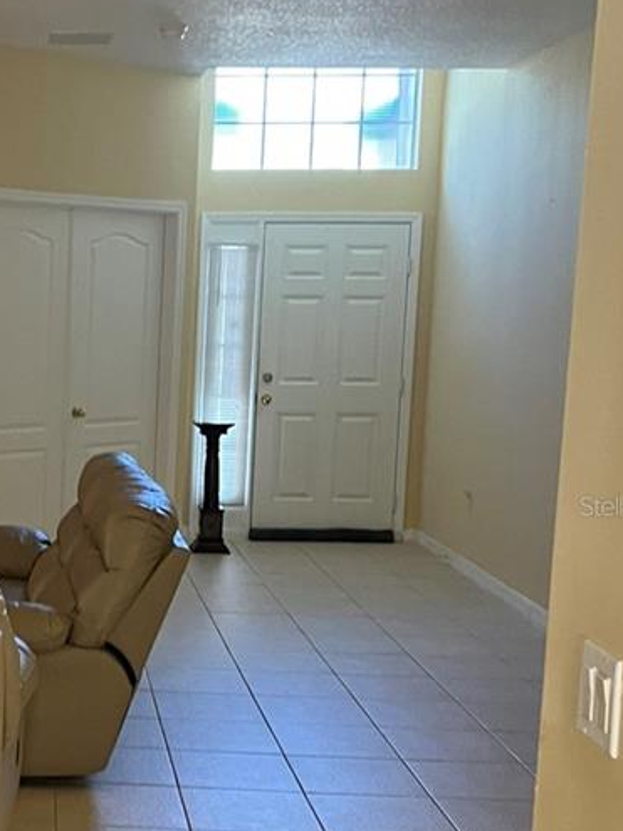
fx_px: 1512
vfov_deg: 30.6
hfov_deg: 22.1
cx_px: -57
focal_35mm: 63
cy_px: 505
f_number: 1.5
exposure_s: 1/53
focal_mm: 5.7
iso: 500
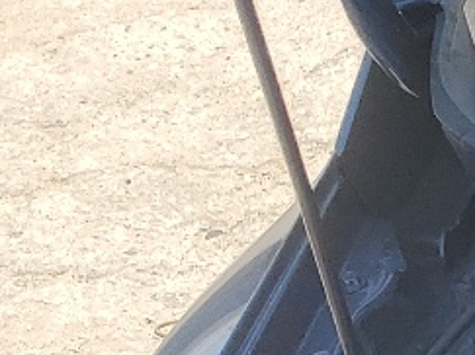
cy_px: 815
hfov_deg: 8.8
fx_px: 2345
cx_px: 1558
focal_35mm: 171
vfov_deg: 8.1
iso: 50
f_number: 1.5
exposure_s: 1/1000
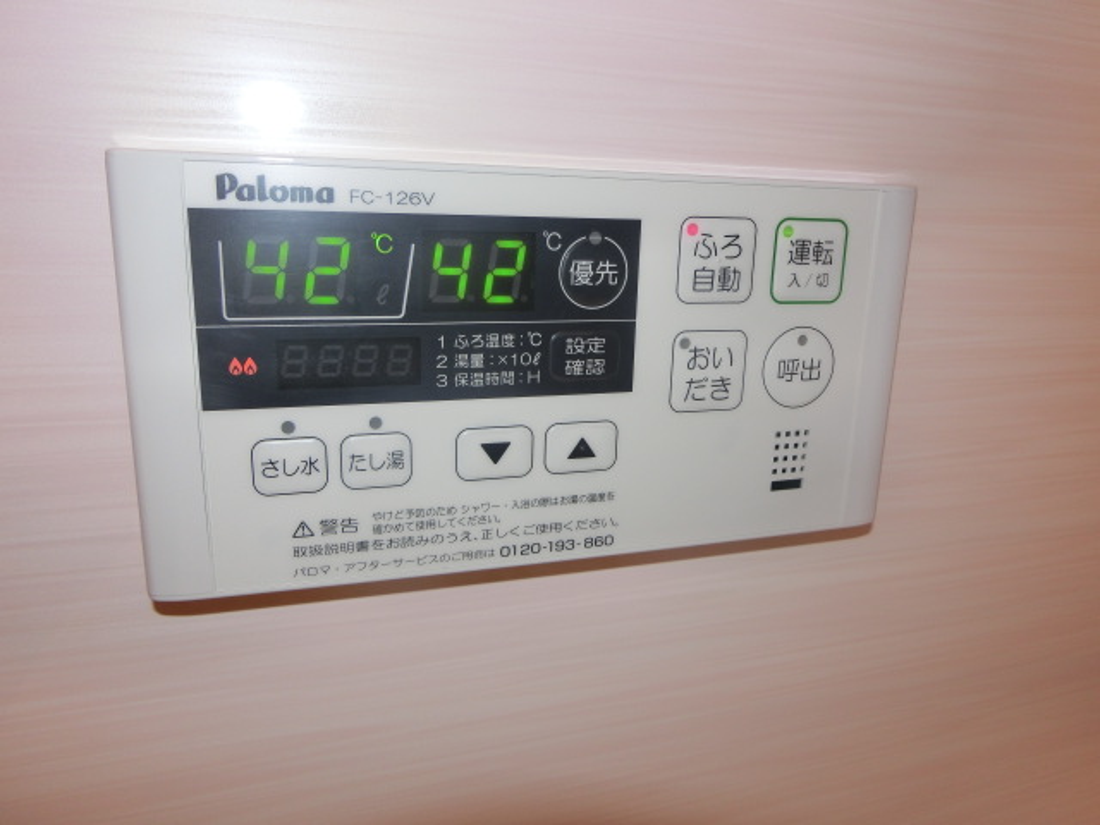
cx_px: 550
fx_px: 794
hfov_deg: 69.4
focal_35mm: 25
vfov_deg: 54.9
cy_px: 412
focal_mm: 4.5
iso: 80
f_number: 3.5
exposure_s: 1/30
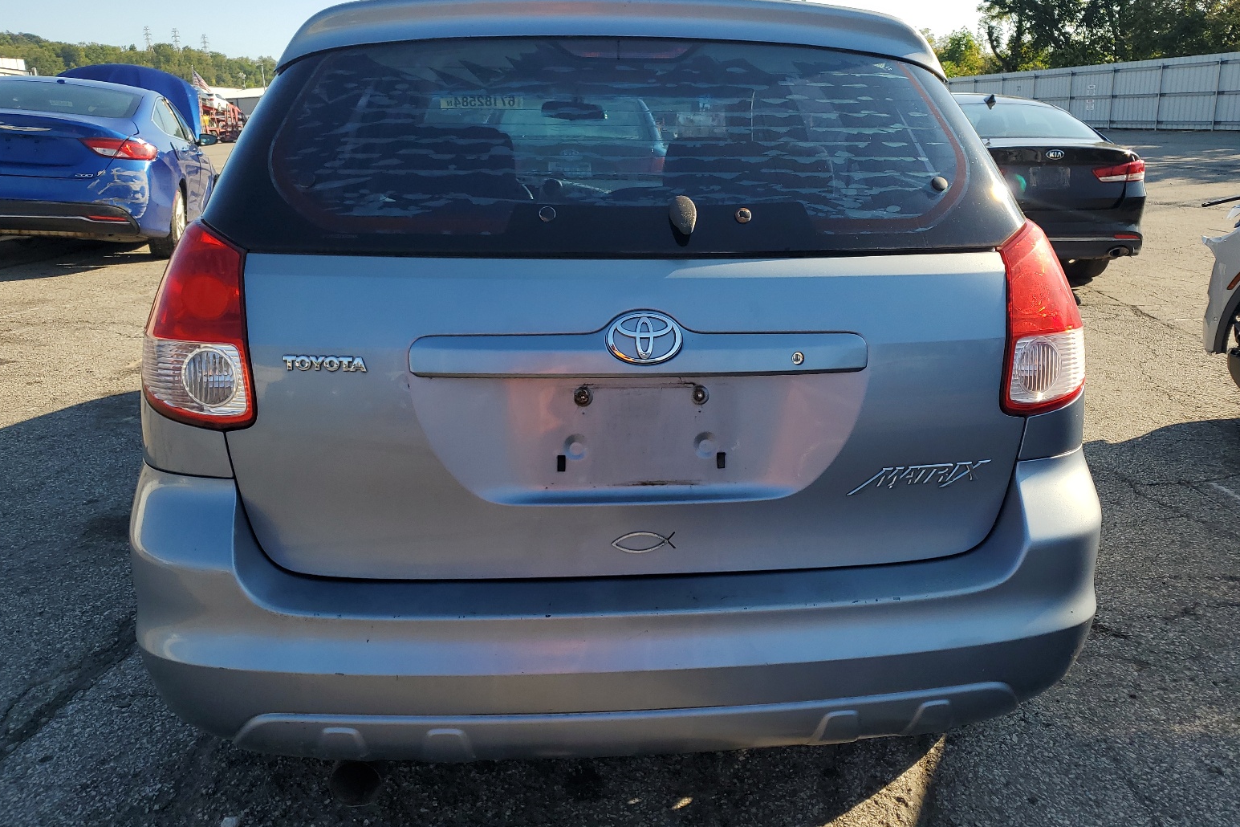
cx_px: 630
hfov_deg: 65.5
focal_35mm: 28
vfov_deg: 46.3
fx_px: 964
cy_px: 365
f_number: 1.5
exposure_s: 1/1667
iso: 50
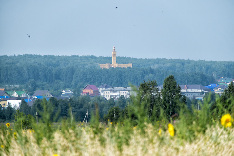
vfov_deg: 4.0
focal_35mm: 345
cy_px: 78
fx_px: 2242
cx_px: 117
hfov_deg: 6.0
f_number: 6.7
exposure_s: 1/680
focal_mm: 230
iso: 200
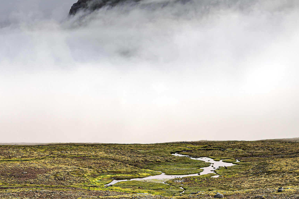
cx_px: 142
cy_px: 96
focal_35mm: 102
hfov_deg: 20.0
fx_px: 847
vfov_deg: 13.4
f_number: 4
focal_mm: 23.86
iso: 64
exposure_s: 1/400
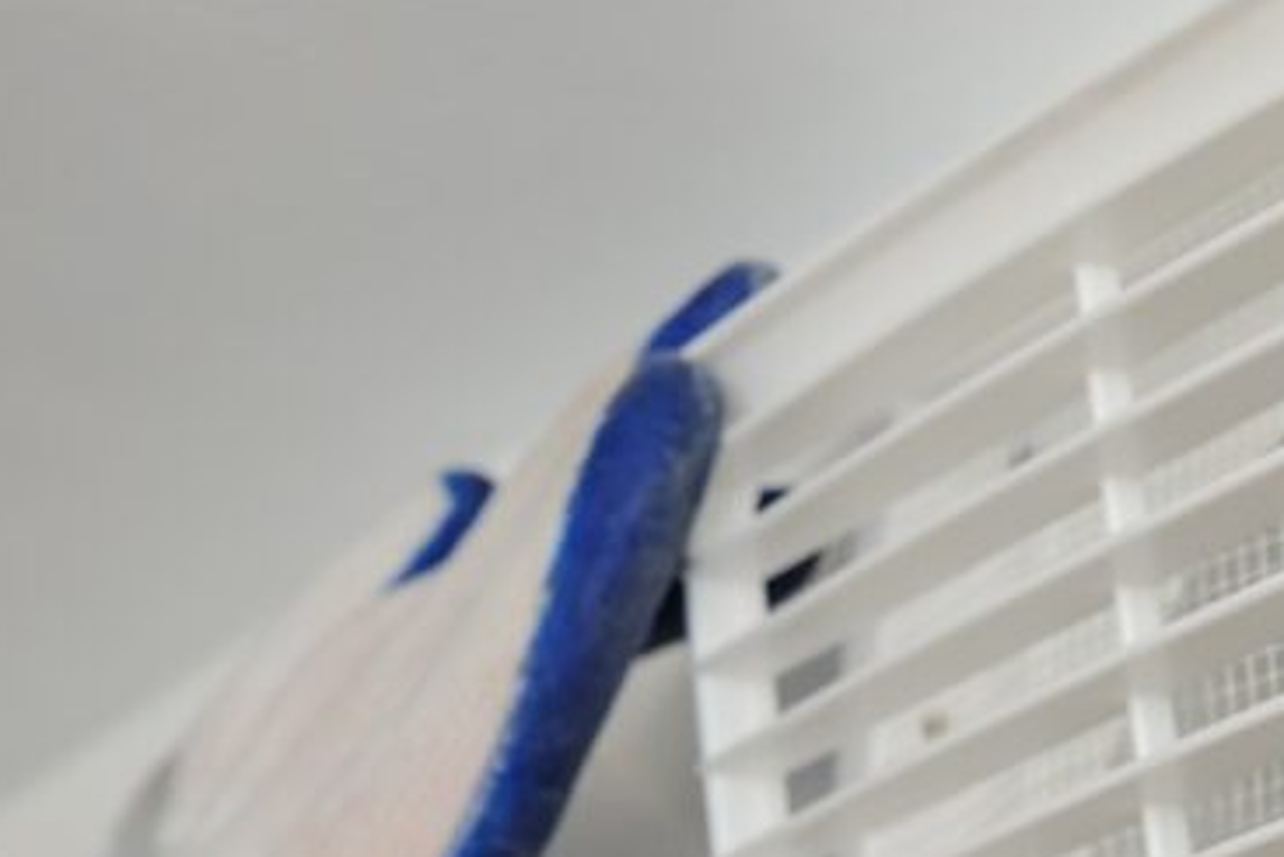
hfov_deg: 14.1
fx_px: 5173
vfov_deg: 9.4
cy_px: 728
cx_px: 1043
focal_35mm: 145
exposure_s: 1/125
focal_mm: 52
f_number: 7.1
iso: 250
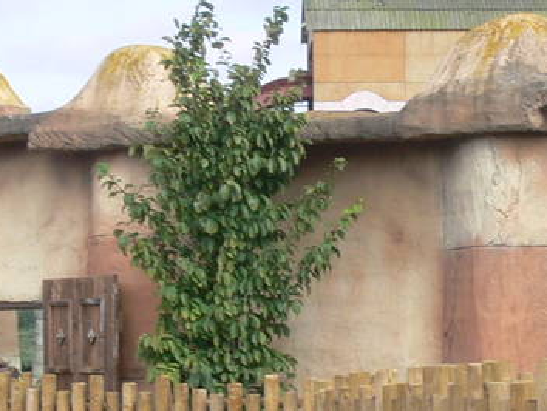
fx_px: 2498
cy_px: 283
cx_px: 409
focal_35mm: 158
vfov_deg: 9.4
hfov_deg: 12.5
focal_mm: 7.4
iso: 80
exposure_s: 1/160
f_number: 5.6
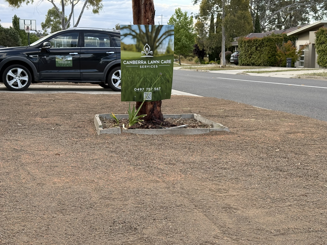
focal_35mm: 48
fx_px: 453
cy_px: 122
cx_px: 164
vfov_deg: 30.3
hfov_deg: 39.7
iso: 80
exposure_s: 1/675
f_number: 1.78
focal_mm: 6.76
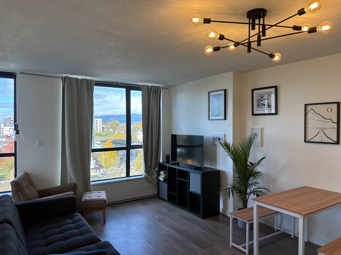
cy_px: 128
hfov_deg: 67.3
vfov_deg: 53.1
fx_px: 256
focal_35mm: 26
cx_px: 170
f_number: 1.6
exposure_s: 1/259
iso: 64
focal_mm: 5.96
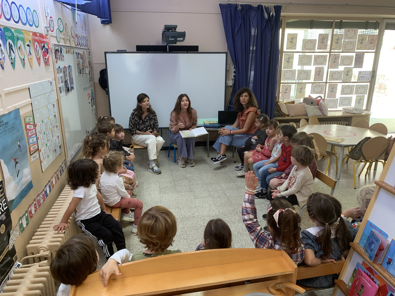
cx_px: 198
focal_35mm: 26
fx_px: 297
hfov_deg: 67.3
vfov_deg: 53.1
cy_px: 148
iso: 80
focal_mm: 4.25
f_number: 1.8
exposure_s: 1/50
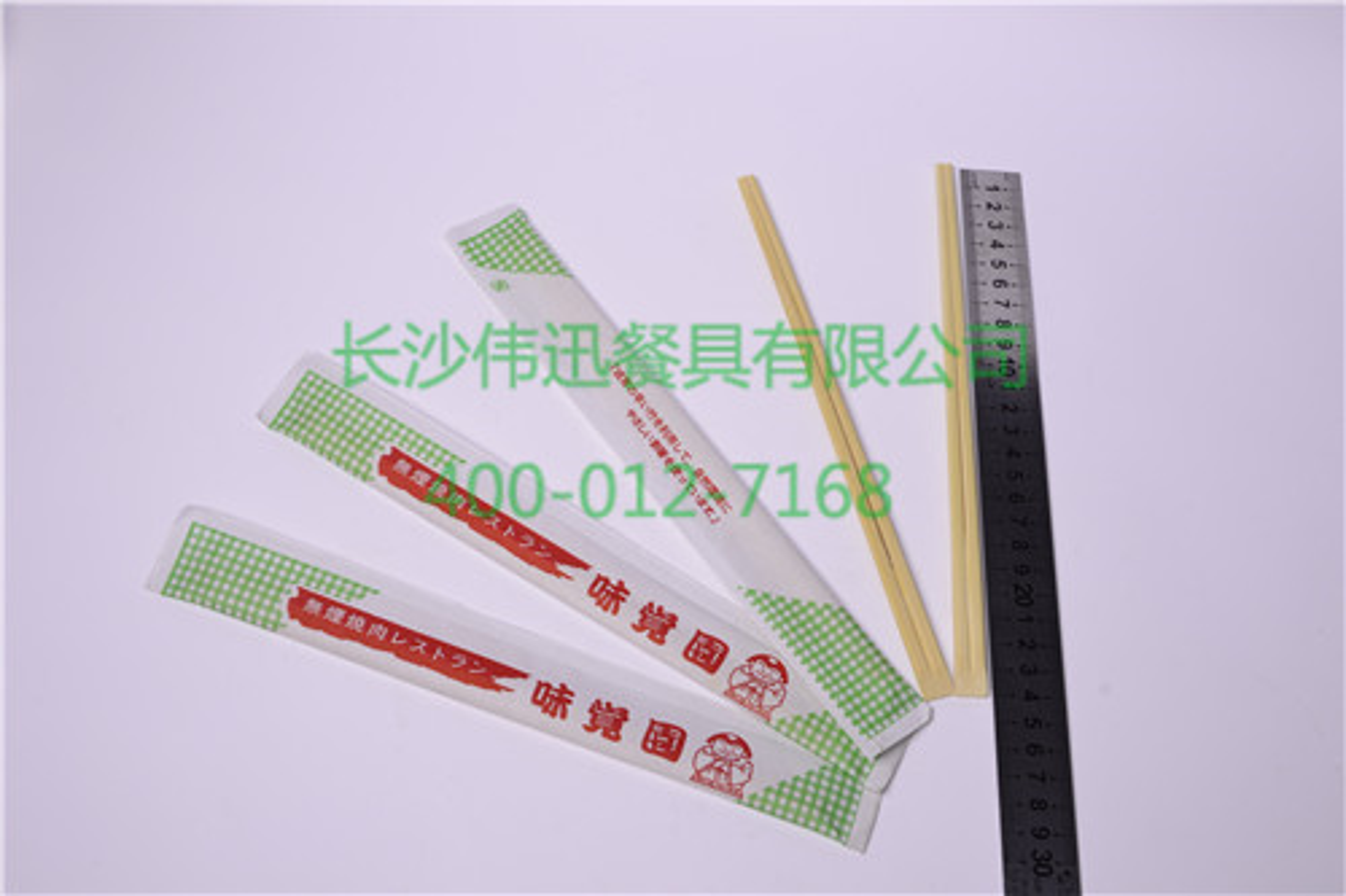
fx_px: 1458
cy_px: 448
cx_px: 673
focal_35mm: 39
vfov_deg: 34.2
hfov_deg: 49.6
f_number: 14
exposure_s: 1/100
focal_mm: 26
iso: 100
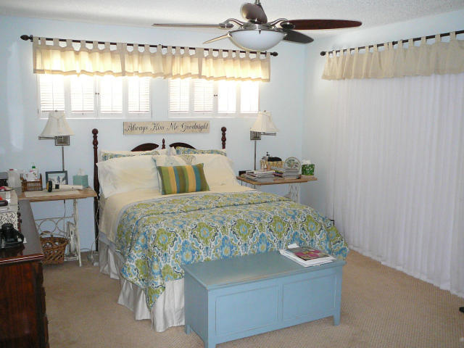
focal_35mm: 35
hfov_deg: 52.6
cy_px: 174
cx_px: 232
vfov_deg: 40.7
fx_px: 469
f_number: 2.8
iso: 320
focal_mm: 5.2
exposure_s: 1/30
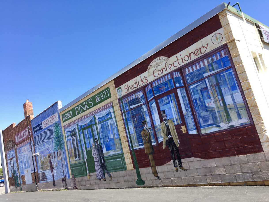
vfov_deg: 48.2
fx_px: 225
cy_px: 101
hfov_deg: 61.6
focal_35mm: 29
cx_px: 134
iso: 25
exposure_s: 1/478
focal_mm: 4.15
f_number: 2.2
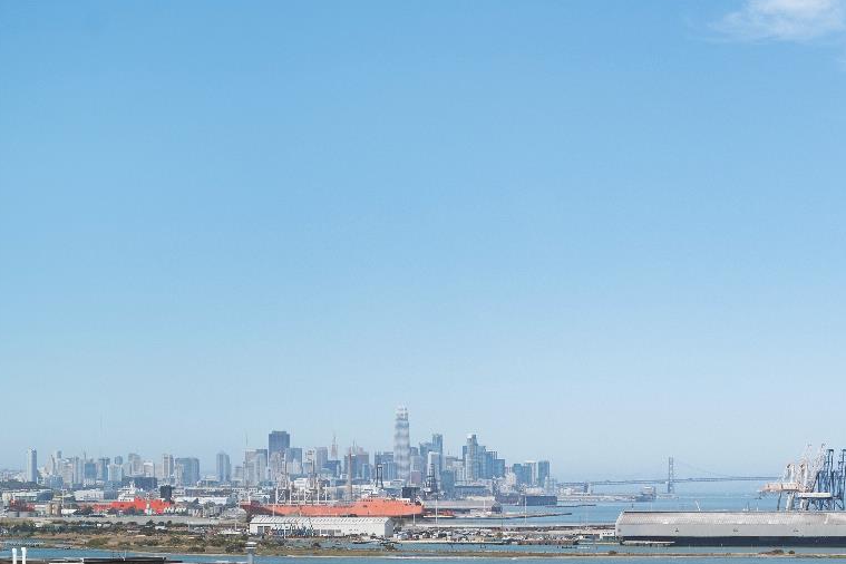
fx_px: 1974
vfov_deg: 16.1
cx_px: 507
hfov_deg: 24.2
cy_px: 504
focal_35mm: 84
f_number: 5.6
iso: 640
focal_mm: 42.5
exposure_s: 1/500
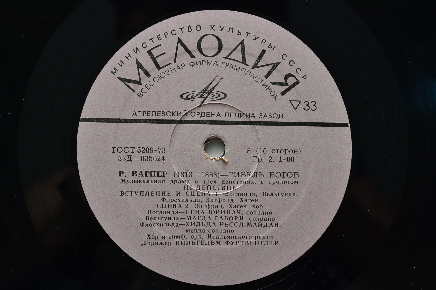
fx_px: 636
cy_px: 145
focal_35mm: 52
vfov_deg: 25.7
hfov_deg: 37.9
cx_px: 218
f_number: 6.3
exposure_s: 1/200
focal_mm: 35
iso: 200
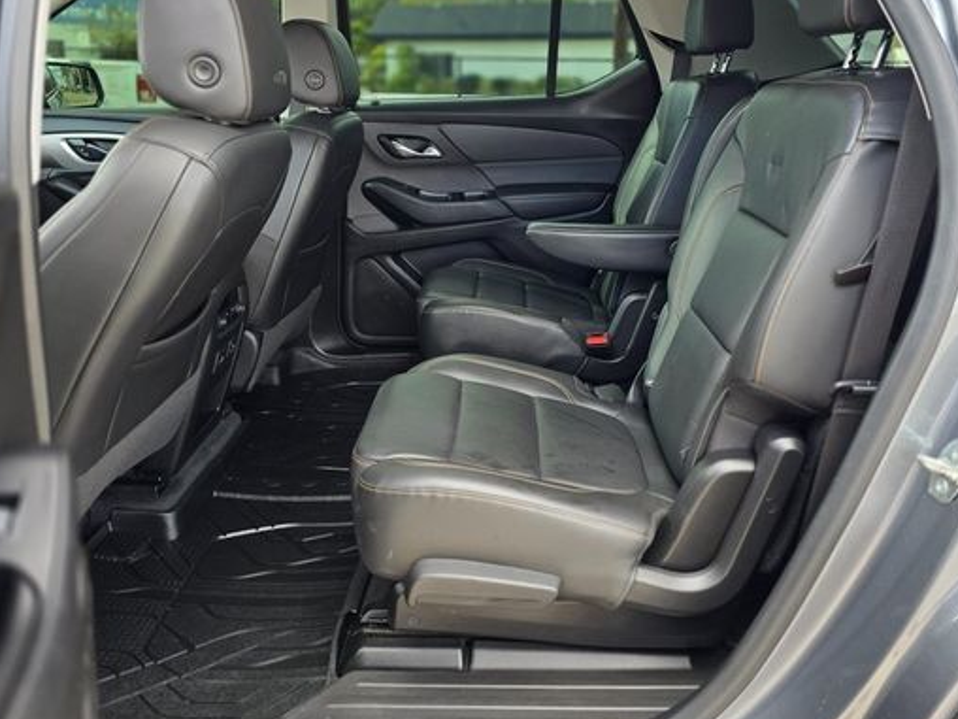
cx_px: 483
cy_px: 287
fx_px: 803
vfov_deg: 47.9
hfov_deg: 61.7
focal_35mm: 29
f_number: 1.7
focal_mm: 6.3
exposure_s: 1/180
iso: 64
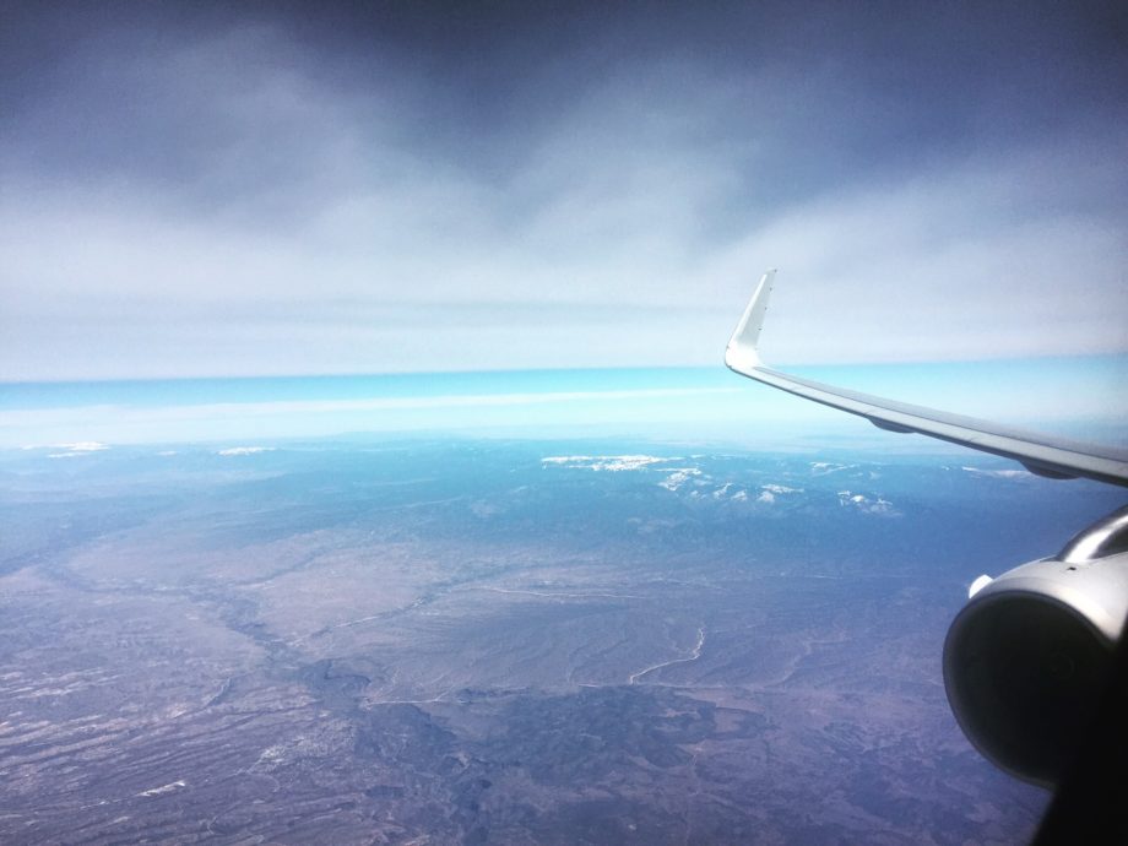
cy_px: 423
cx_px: 564
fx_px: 945
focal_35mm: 29
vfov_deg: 48.2
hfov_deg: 61.7
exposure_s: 1/2825
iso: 32
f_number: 2.2
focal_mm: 4.15
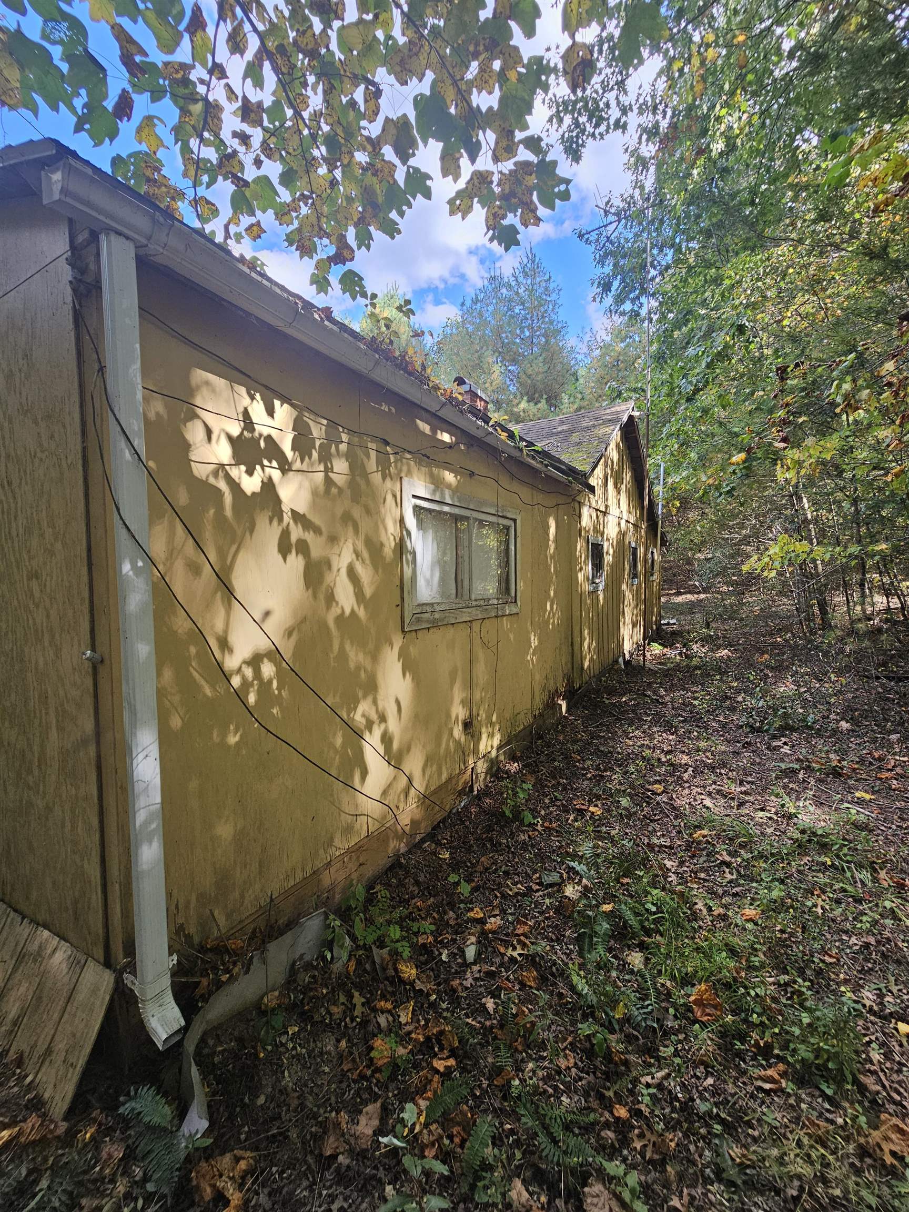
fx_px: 455
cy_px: 606
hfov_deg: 89.9
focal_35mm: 13
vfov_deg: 106.2
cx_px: 454
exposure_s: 1/134
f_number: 2.2
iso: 50
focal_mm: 2.2
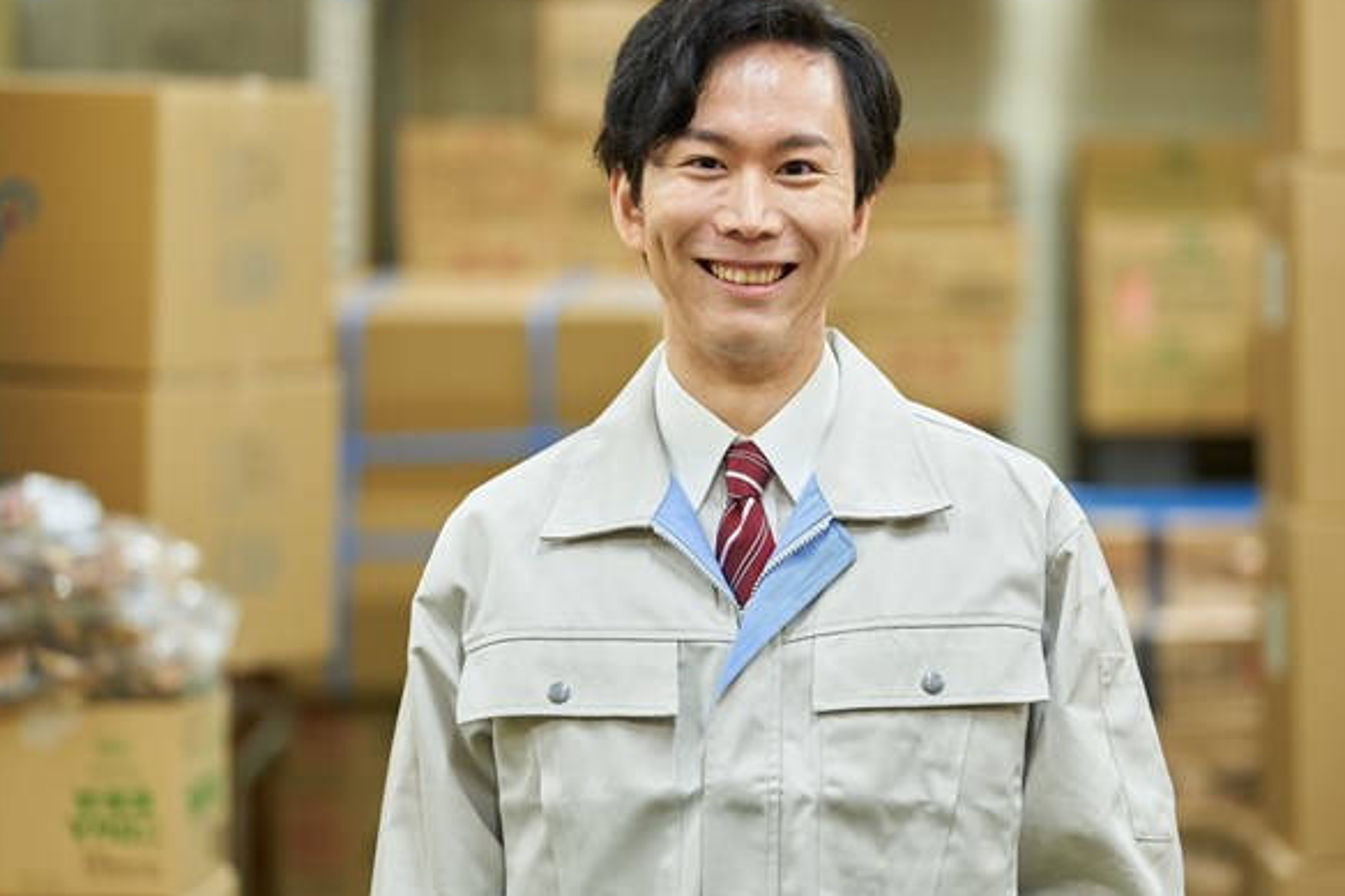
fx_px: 5341
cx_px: 765
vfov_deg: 9.6
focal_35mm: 143
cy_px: 426
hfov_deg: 14.3
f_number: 2.8
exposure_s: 1/50
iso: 400
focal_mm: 116
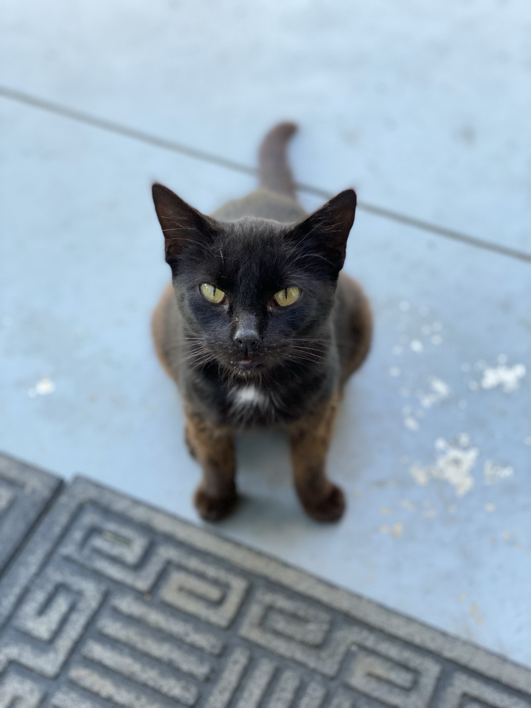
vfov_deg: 36.8
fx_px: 1064
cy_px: 354
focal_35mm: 52
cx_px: 266
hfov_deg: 28.0
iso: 250
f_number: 2
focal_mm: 6
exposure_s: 1/122
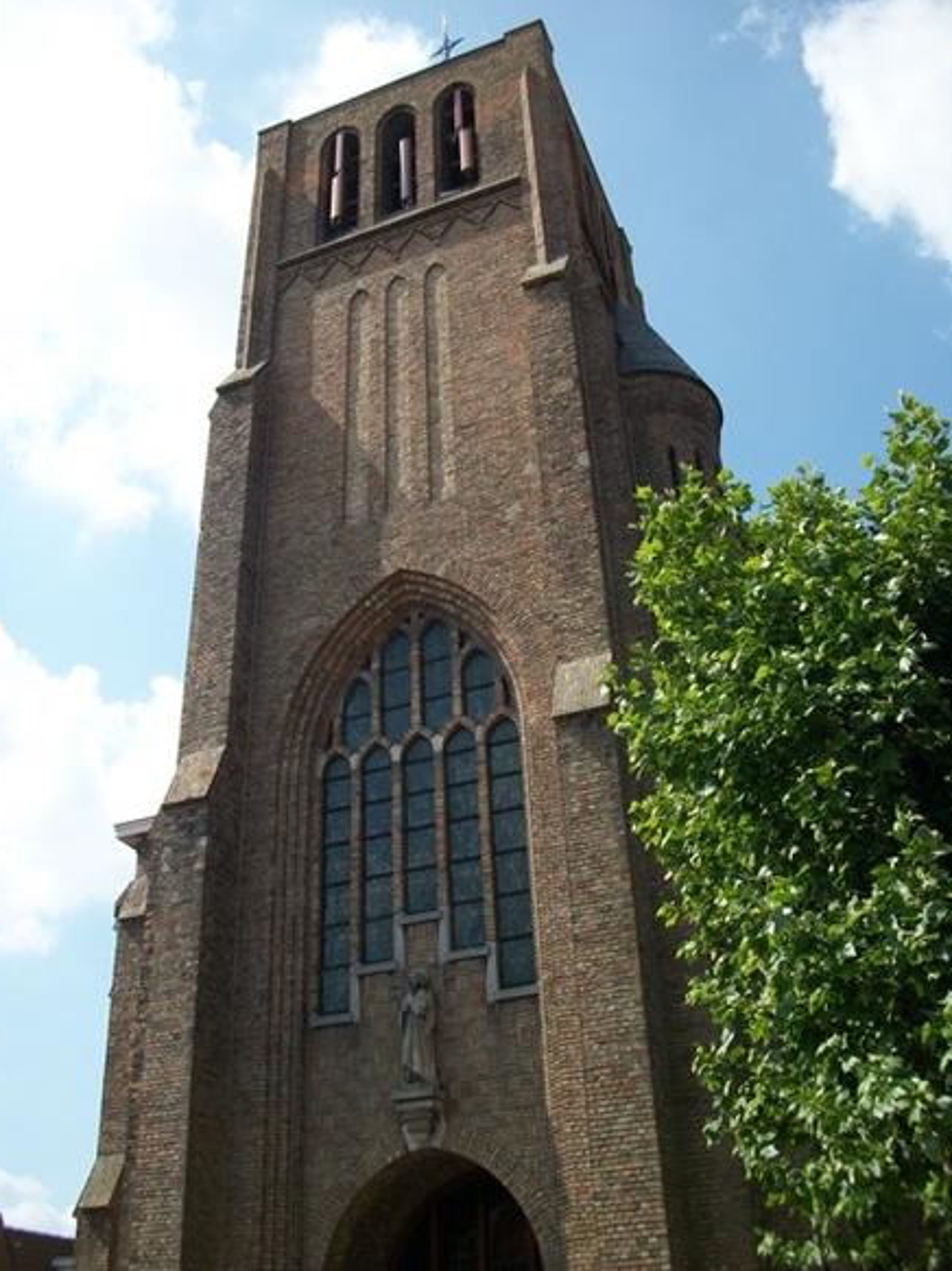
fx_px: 1211
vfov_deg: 55.4
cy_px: 618
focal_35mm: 33
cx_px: 463
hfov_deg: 42.9
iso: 80
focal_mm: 5.7
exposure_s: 1/160
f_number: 8.8
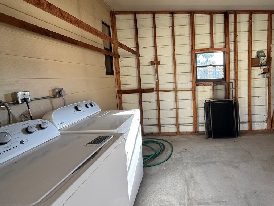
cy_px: 88
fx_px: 150
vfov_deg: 68.3
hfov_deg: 82.8
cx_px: 174
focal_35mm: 19
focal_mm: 2.22
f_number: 2.2
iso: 64
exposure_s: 1/127
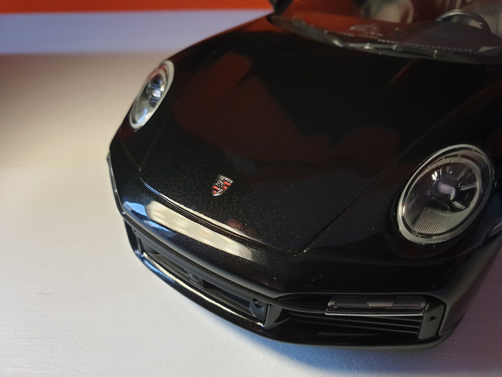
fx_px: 377
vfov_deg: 53.1
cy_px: 188
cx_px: 251
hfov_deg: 67.3
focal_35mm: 26
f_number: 2.4
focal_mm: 4.3
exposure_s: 1/16
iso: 250
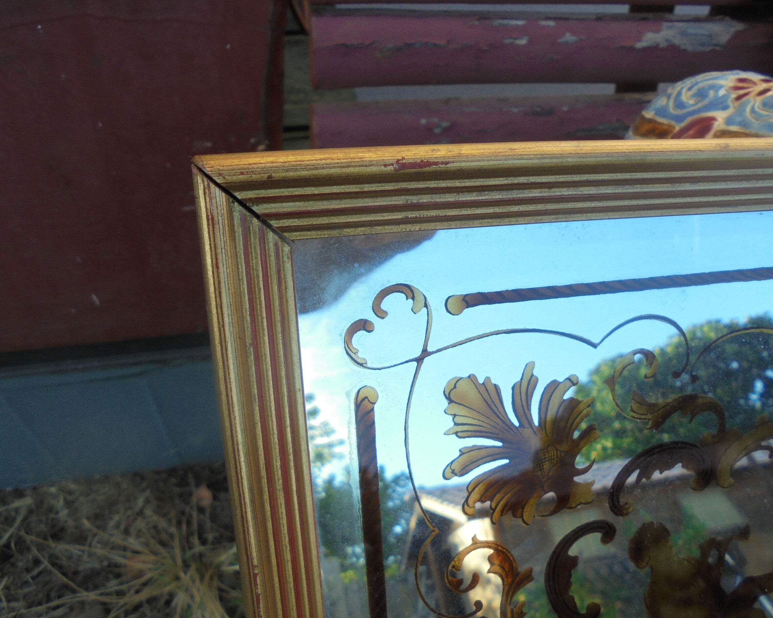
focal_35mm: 28
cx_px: 405
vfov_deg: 51.5
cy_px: 306
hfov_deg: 62.2
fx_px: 641
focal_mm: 4.6
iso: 100
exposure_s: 1/200
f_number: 3.5
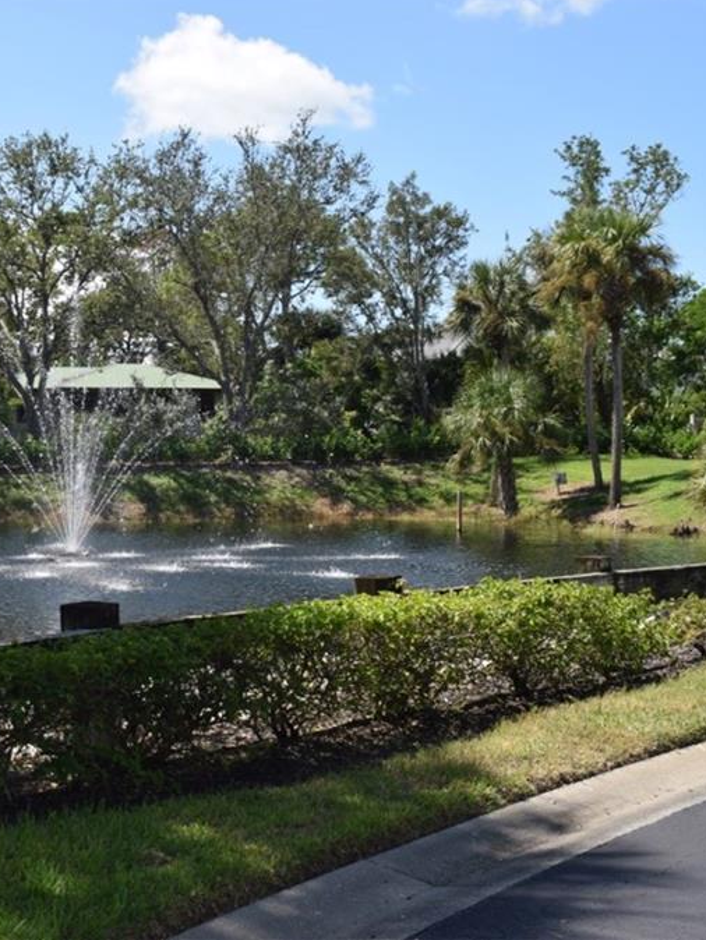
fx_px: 1487
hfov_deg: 26.0
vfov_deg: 35.1
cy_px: 466
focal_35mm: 55
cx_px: 89
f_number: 10
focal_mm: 25
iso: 100
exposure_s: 1/200
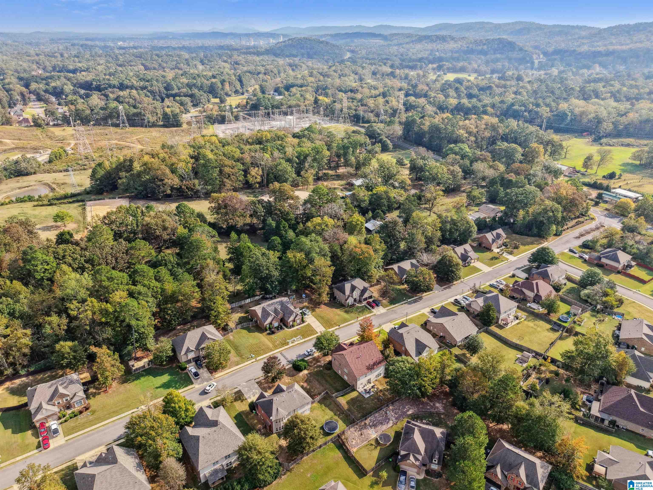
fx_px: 453
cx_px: 326
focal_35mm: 24
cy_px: 245
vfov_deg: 56.8
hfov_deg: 71.6
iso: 200
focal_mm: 8.7
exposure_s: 1/2500
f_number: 1.8
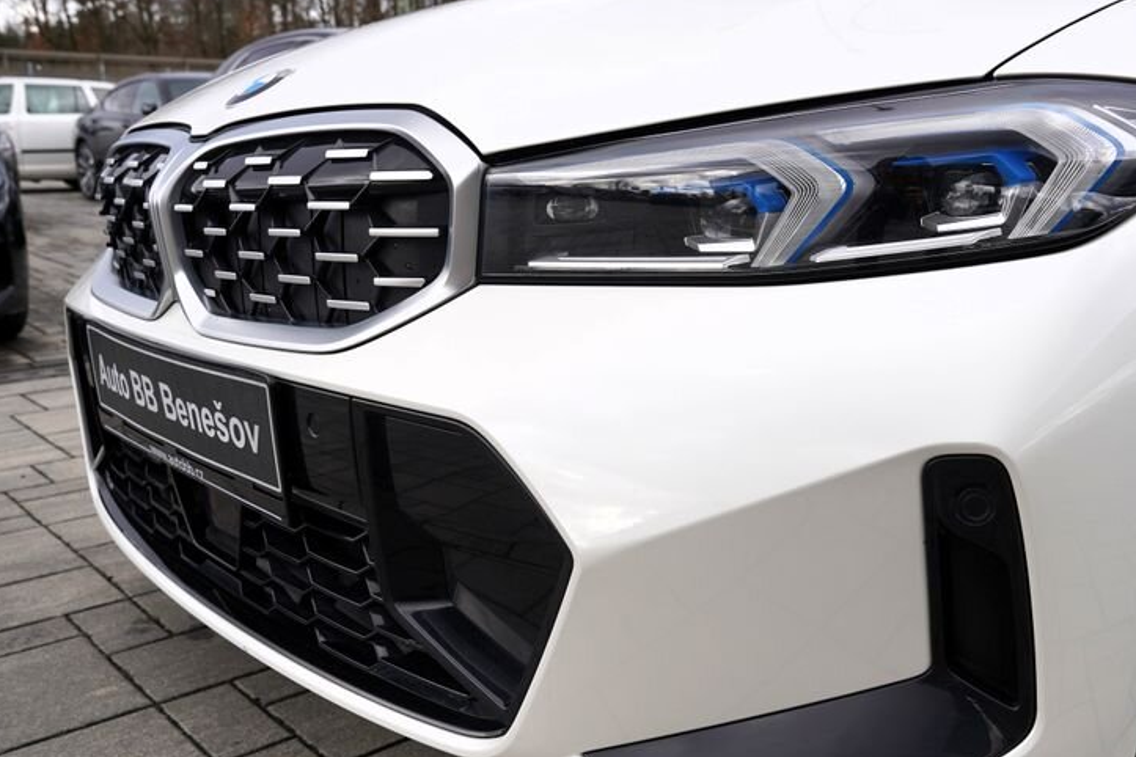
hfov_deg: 55.5
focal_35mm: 34
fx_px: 1073
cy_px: 447
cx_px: 671
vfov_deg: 38.8
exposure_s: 1/160
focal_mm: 24
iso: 100
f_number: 6.3
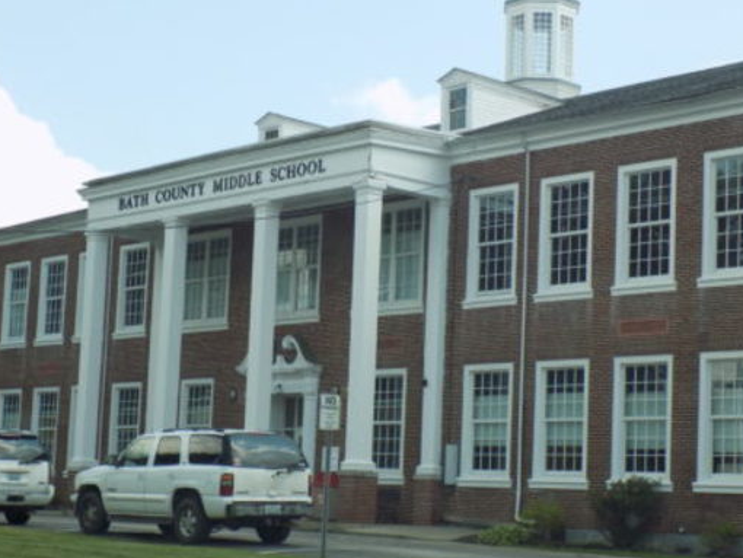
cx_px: 318
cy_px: 312
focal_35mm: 74
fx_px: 1589
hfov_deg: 26.3
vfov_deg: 19.9
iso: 80
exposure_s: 1/320
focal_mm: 10.5
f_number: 4
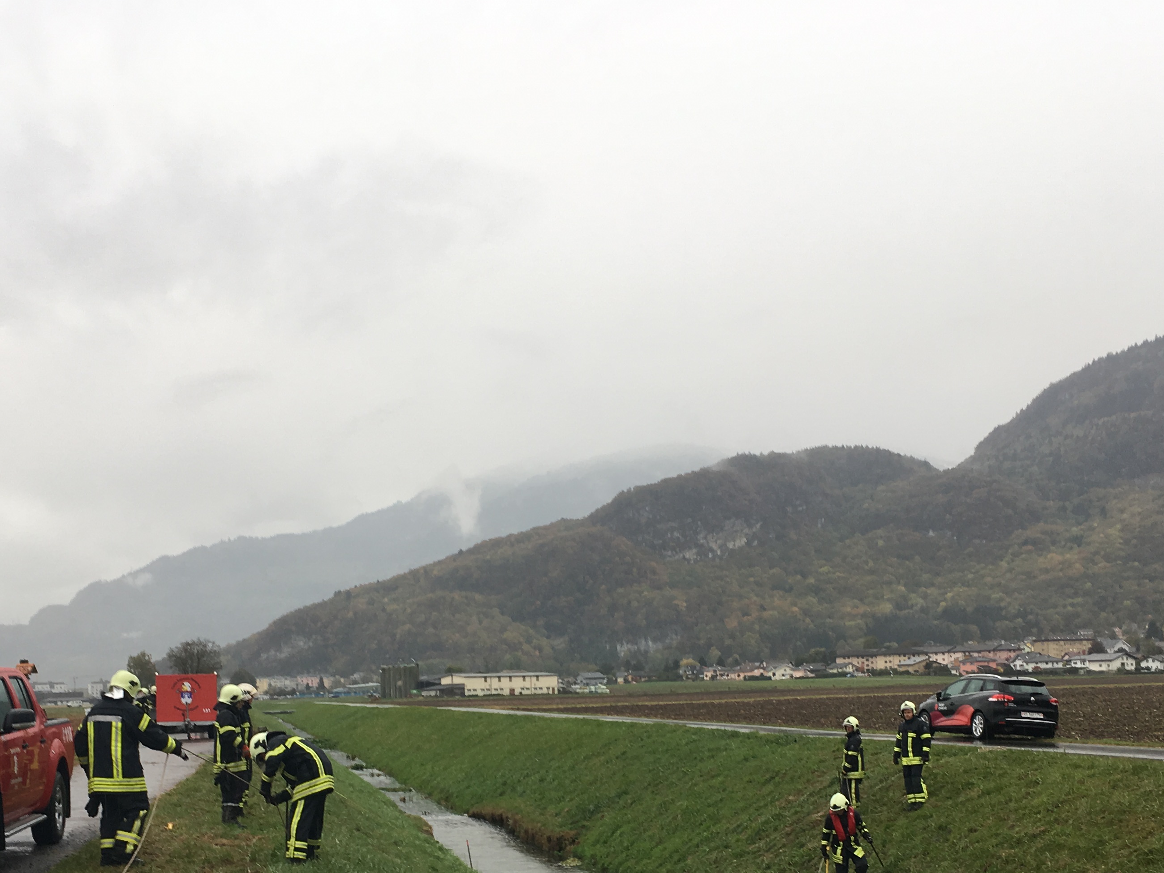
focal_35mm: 45
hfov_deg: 42.0
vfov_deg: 31.5
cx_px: 537
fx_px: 1513
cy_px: 671
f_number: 2.2
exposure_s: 1/171
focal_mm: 4.15
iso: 25
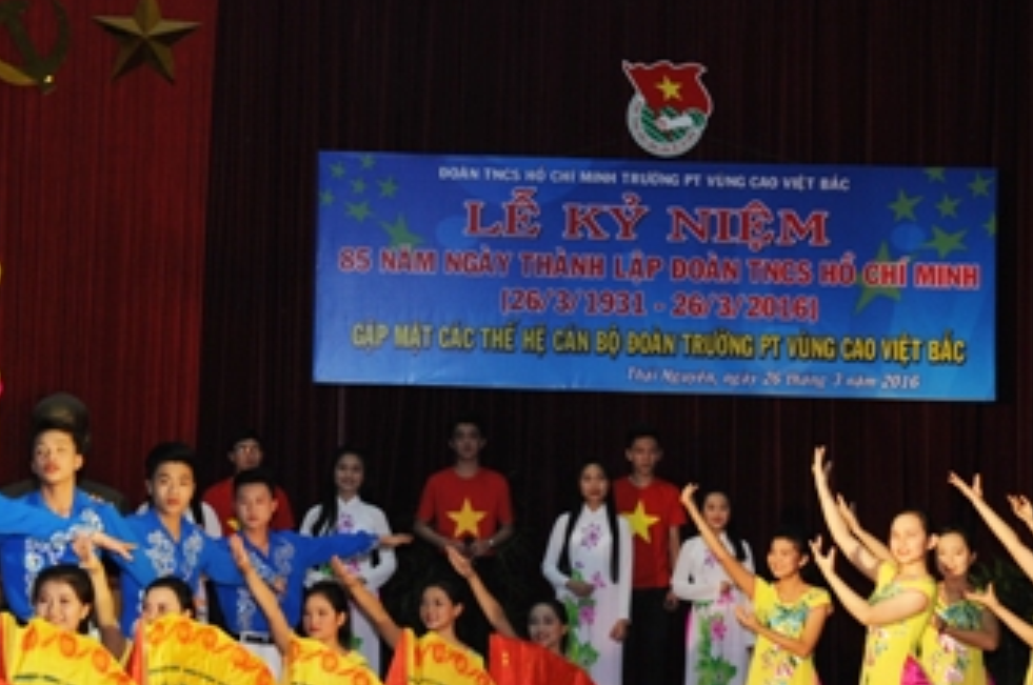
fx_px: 2636
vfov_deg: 14.8
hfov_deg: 22.2
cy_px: 360
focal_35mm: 92
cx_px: 447
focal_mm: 50
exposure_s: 1/60
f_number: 6.3
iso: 800
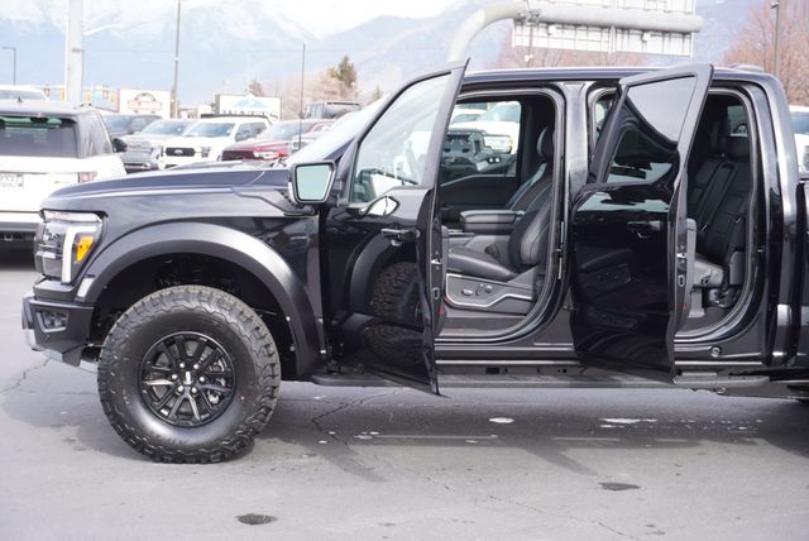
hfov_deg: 31.2
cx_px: 404
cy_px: 270
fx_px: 1451
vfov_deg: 21.1
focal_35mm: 64
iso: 100
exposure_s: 1/80
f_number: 5.6
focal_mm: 43
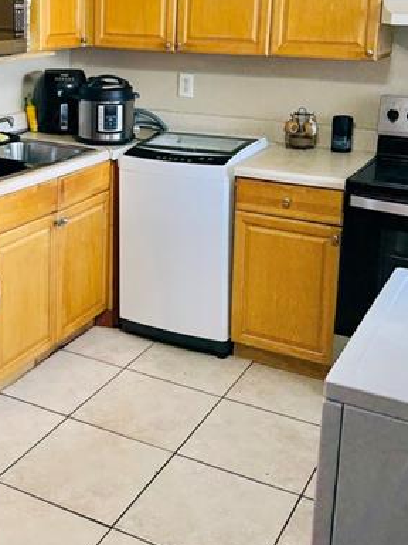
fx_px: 754
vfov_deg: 38.8
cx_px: 95
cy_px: 145
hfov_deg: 29.7
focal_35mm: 48
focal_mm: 6.76
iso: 250
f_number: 1.78
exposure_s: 1/120
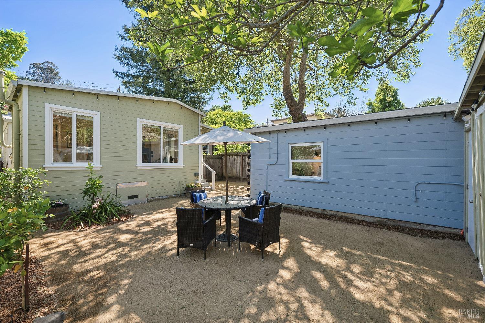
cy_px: 162
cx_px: 242
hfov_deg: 98.5
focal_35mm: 16
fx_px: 209
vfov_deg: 75.5
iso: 200
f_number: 8
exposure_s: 1/125
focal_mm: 15.5
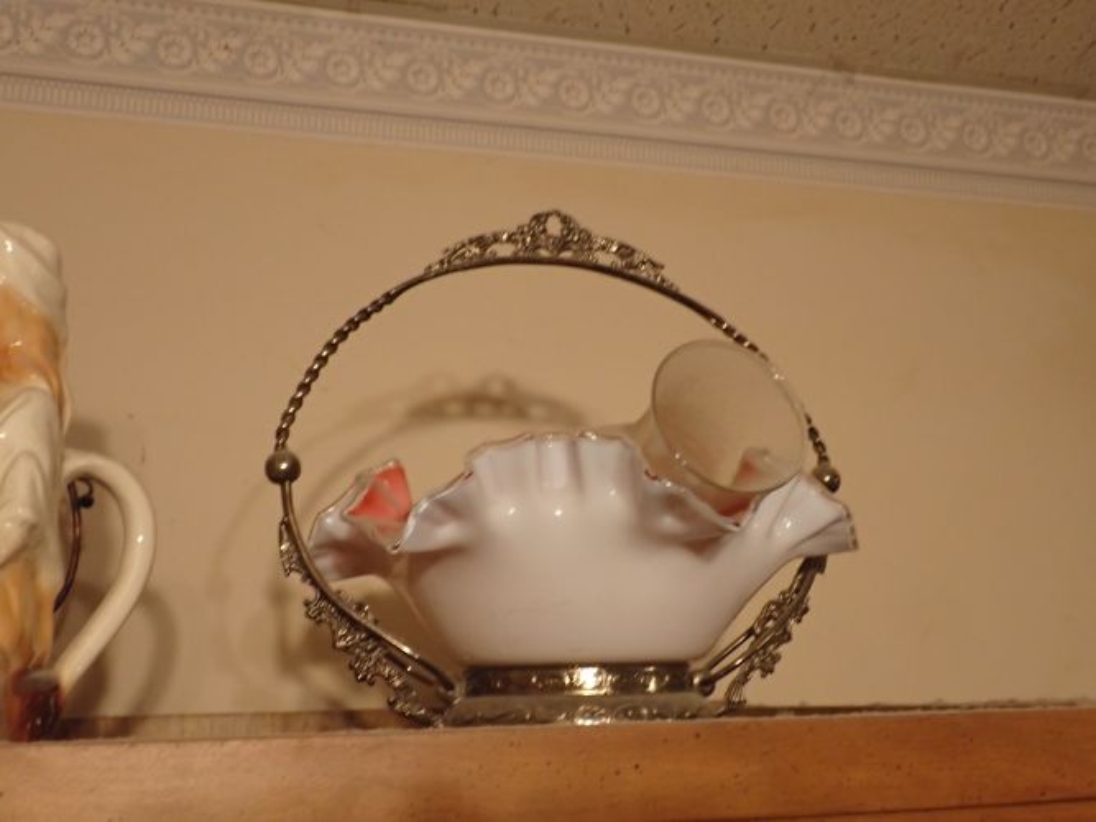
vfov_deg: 37.7
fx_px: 1203
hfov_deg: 49.0
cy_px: 411
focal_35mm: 38
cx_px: 548
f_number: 2.7
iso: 400
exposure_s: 1/40
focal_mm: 6.83
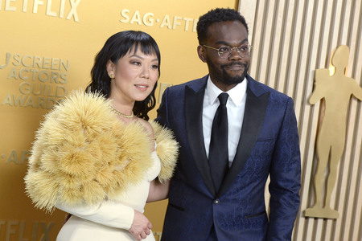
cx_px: 181
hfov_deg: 23.6
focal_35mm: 86
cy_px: 120
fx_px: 865
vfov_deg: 15.9
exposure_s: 1/250
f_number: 5.6
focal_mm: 86
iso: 2500
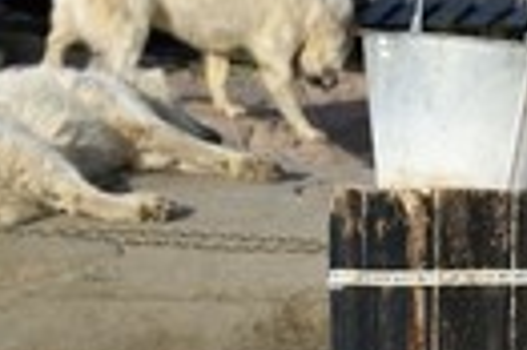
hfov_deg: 4.3
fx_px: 7047
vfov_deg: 2.8
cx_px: 519
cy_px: -56
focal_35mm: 482
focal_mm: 150
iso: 200
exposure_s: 1/400
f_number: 11
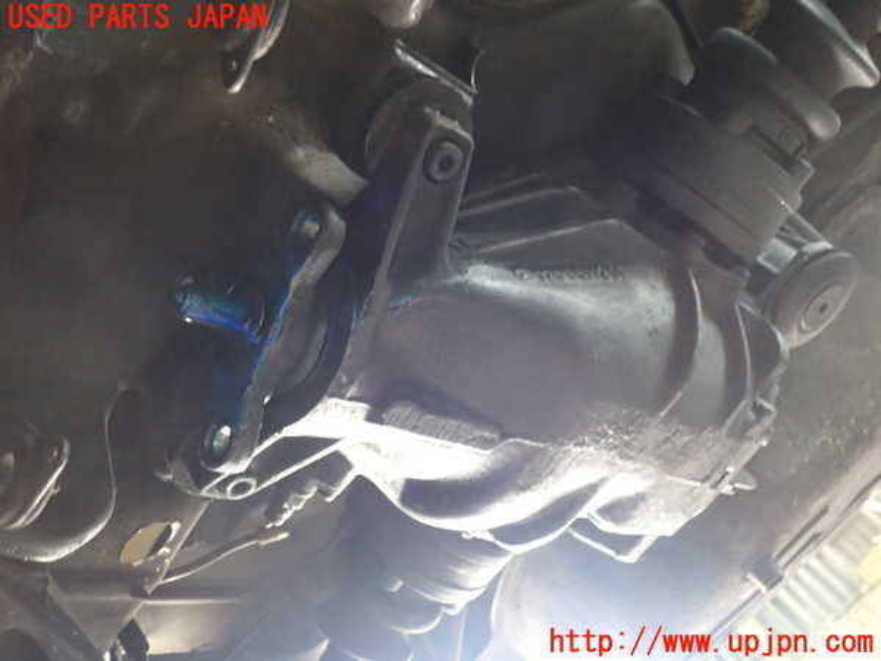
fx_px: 764
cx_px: 440
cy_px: 330
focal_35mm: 30
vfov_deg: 46.8
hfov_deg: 60.0
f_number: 2.3
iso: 800
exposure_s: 1/30
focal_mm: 5.4
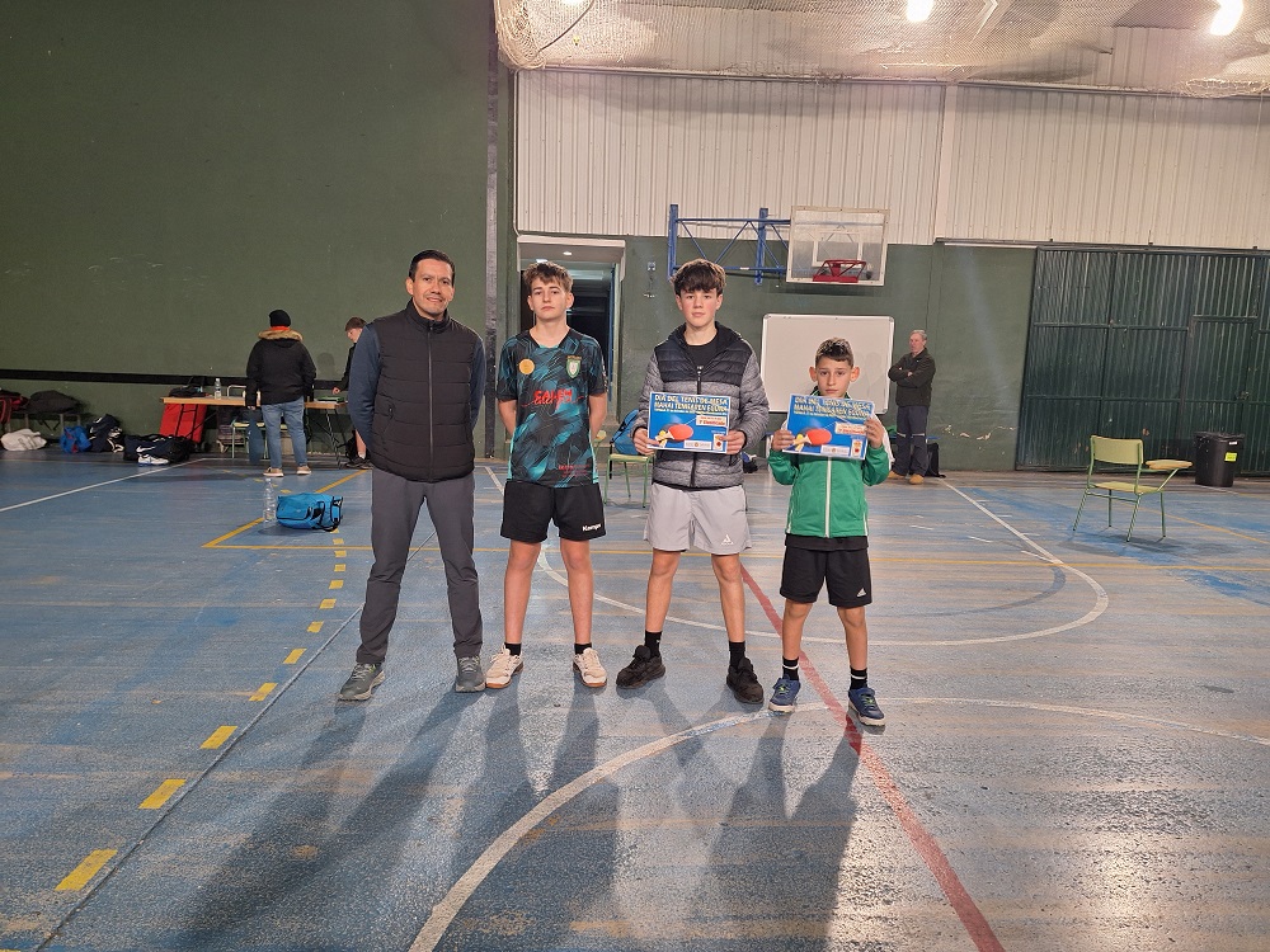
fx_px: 844
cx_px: 635
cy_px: 476
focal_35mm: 23
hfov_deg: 73.9
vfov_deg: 58.9
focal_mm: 5.54
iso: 125
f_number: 1.8
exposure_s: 1/50
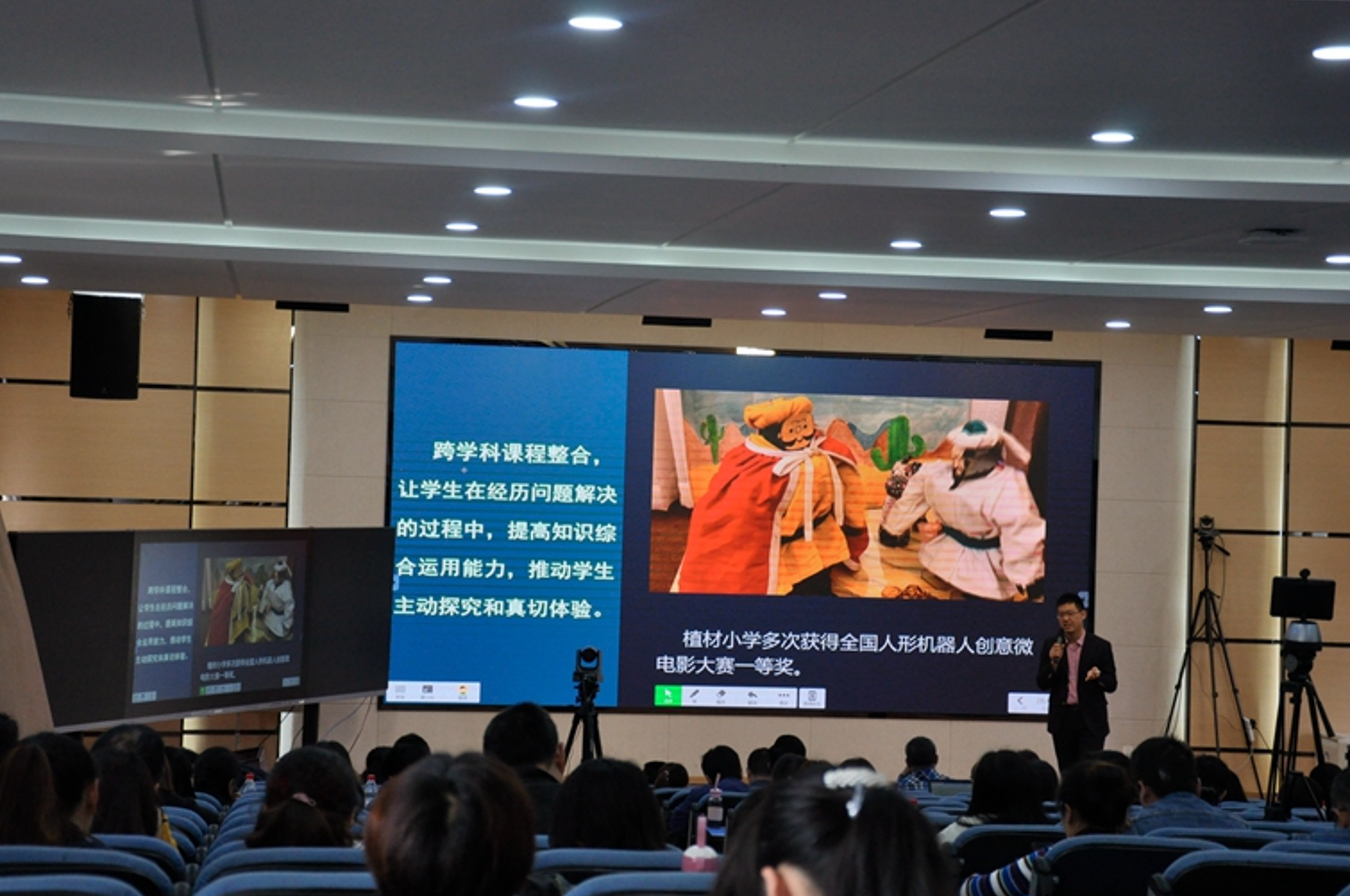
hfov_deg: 28.3
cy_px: 432
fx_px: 2678
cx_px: 674
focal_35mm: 72
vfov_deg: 19.0
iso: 1000
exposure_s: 1/250
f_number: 4.8
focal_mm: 45
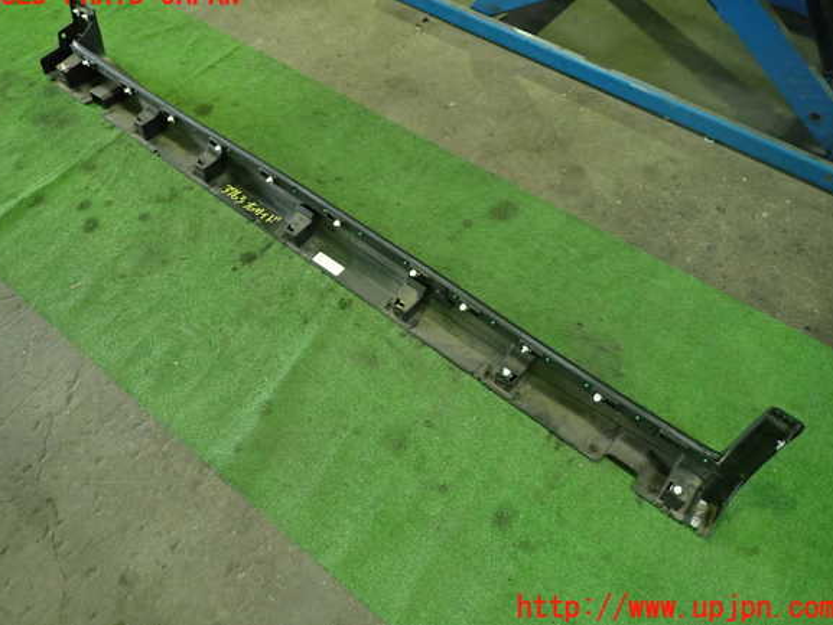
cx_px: 410
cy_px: 302
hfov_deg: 67.3
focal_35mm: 26
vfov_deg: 53.1
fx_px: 626
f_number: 2
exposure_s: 1/30
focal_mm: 4.5
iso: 640
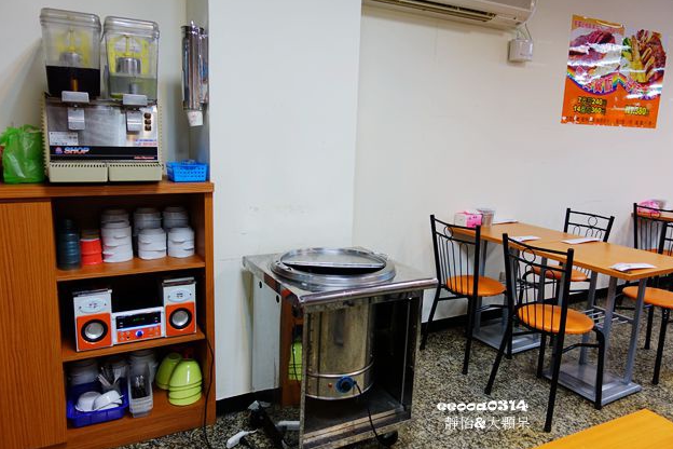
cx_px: 331
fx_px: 467
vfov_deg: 51.3
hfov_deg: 71.5
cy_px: 220
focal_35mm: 25
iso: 125
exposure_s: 1/30
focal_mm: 8.8
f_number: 2
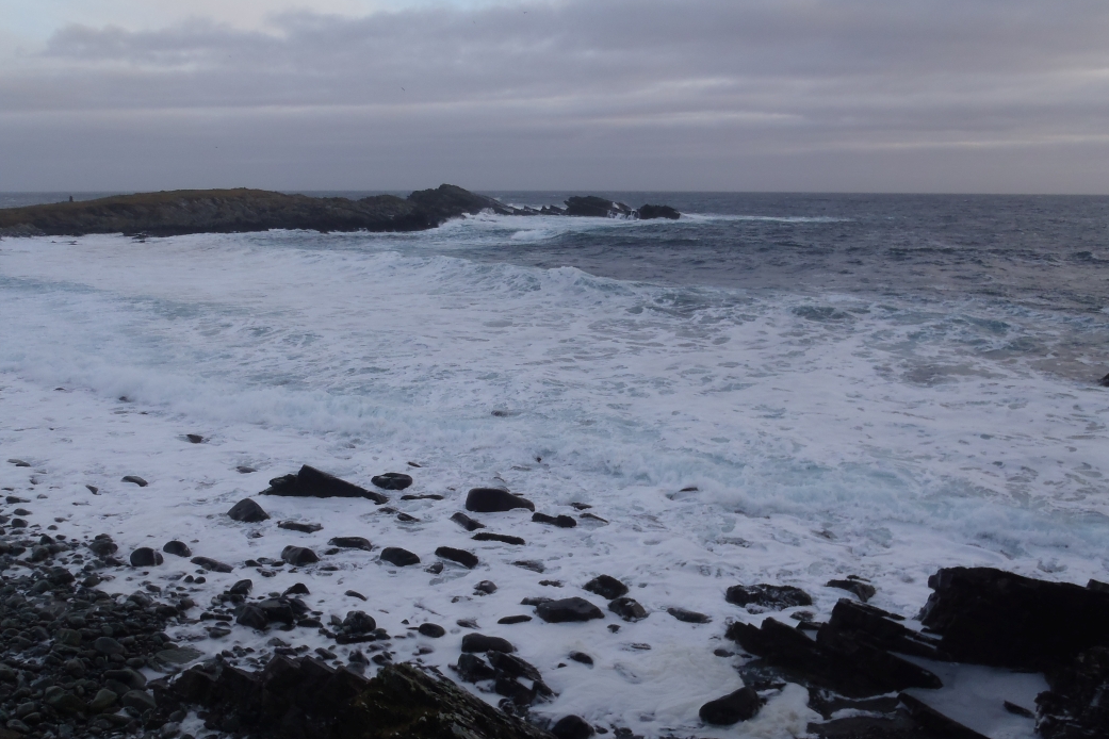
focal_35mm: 30
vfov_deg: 43.6
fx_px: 924
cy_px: 401
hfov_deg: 61.9
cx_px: 549
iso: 80
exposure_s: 1/125
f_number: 4.5
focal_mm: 5
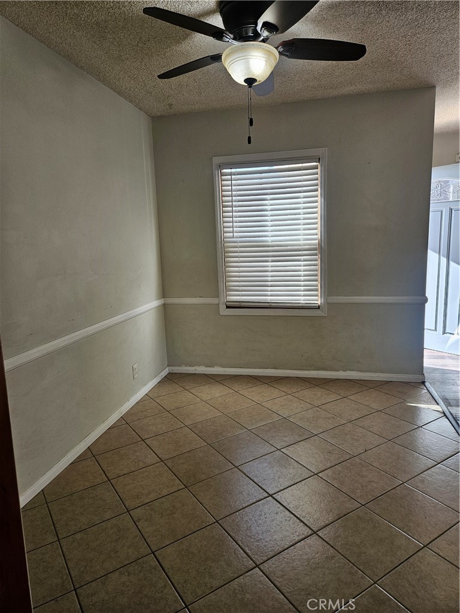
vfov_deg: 73.9
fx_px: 408
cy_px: 306
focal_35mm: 23
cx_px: 230
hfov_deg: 58.9
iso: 64
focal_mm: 5.4
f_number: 1.8
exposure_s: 1/120
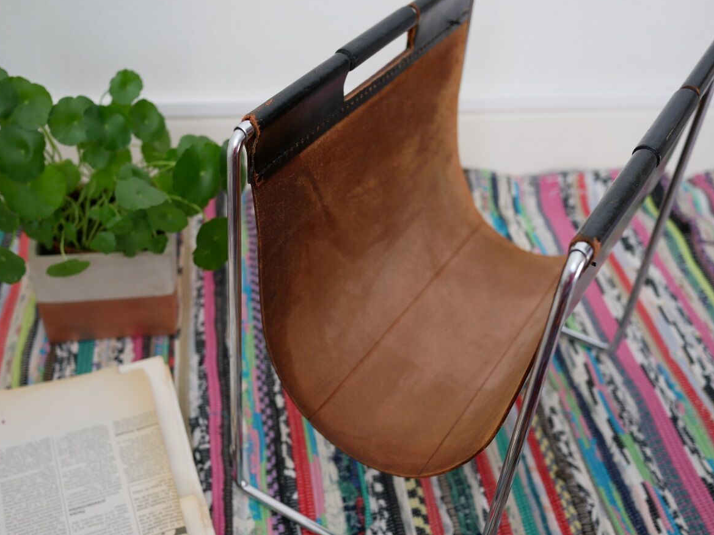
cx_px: 326
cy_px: 280
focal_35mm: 44
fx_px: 908
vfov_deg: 32.9
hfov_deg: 42.9
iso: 200
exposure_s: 1/160
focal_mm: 20
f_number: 2.2
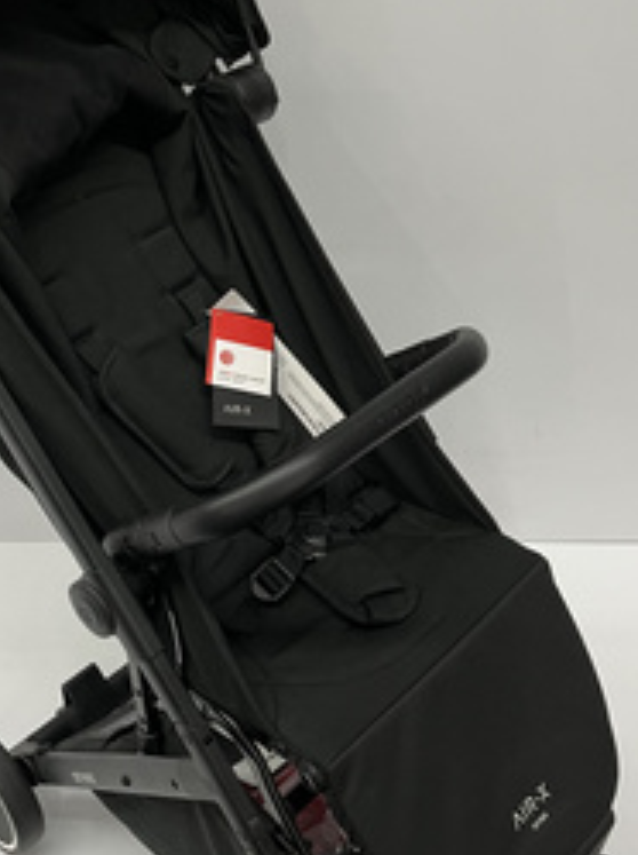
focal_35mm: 47
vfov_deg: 40.4
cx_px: 238
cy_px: 367
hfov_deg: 30.7
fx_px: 1158
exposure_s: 1/50
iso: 125
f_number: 1.6
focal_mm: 5.1
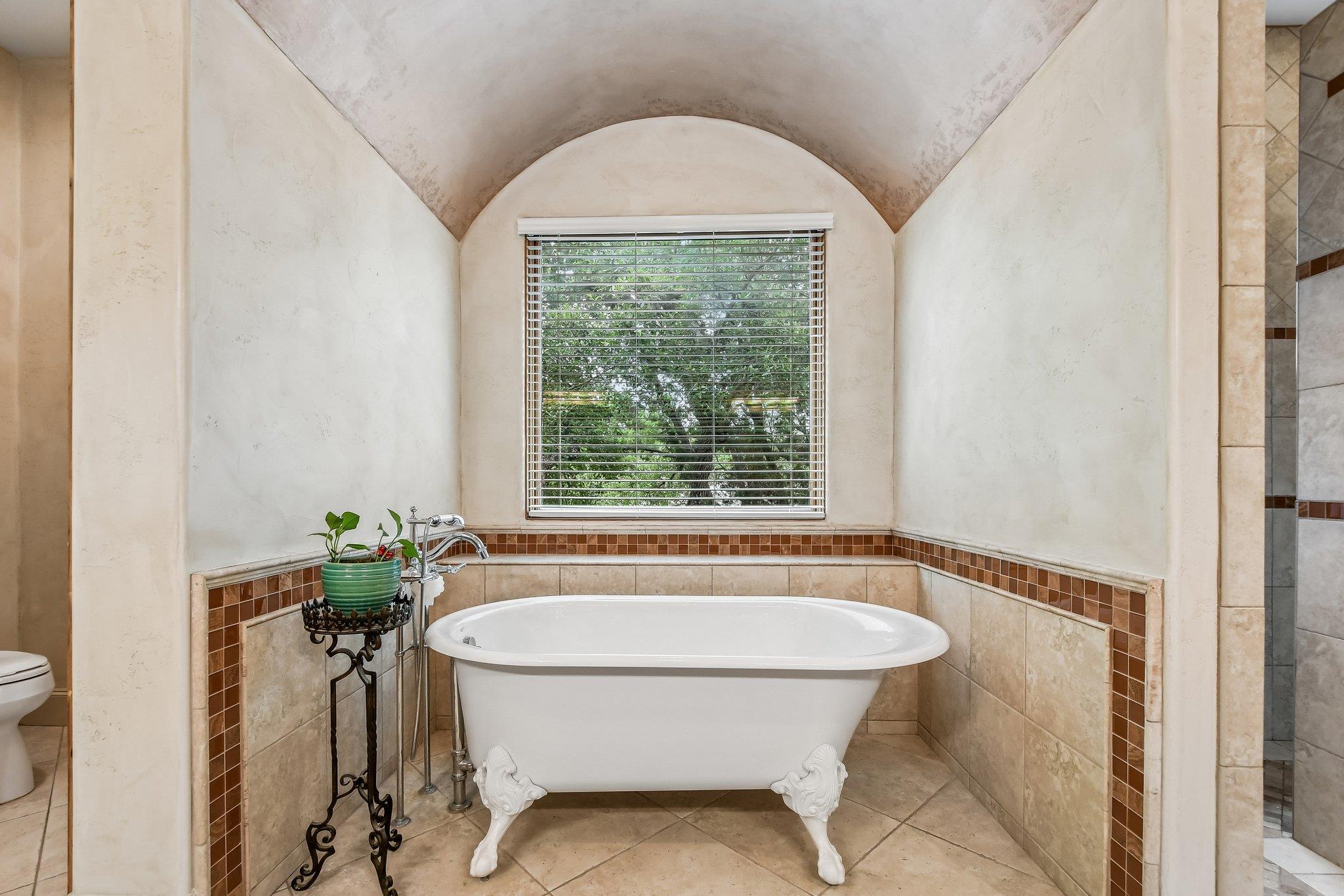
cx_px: 672
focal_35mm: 15
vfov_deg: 77.3
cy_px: 448
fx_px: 560
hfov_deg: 100.4
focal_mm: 10
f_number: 8
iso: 400
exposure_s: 1/13
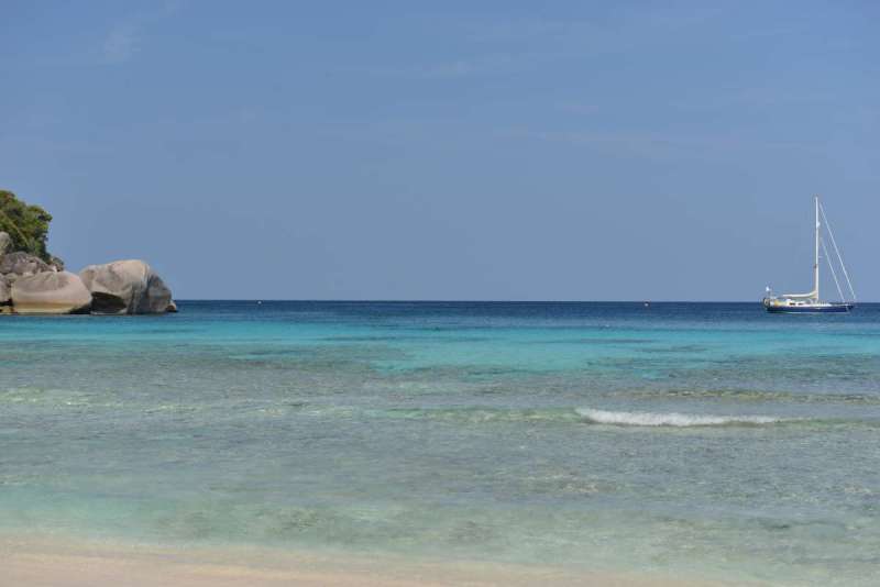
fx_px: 1614
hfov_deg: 30.5
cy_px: 294
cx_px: 440
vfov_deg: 20.6
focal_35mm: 66
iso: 100
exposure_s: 1/200
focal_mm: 66
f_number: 7.1
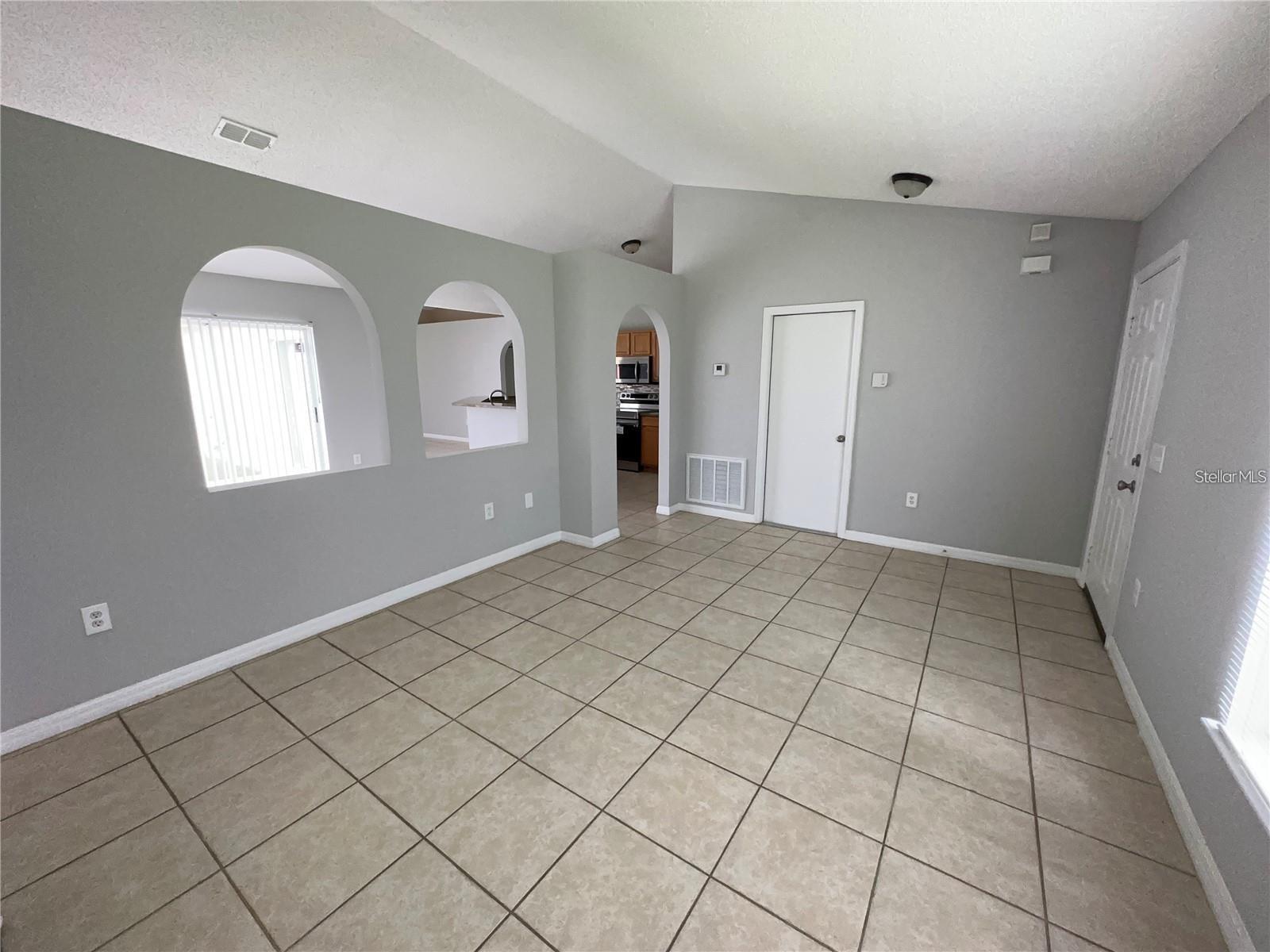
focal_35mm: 14
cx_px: 635
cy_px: 476
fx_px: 514
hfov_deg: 102.1
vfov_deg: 85.7
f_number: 2.2
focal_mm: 2.22
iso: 400
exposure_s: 1/180
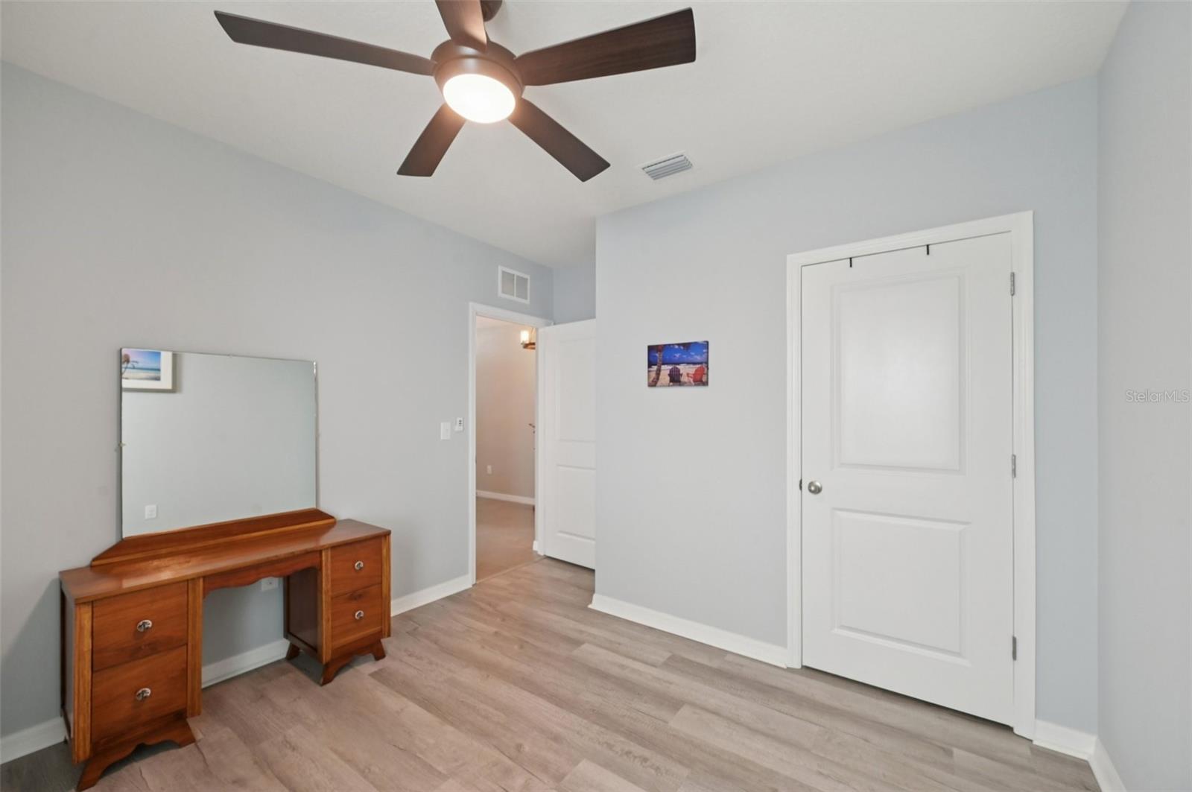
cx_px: 596
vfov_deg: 81.1
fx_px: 463
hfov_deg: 104.3
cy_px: 396
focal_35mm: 14
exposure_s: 1/5
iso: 400
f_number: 8
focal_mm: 14
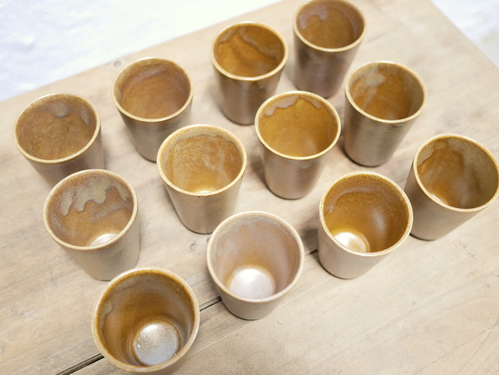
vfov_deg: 36.0
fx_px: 577
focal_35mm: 40
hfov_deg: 46.8
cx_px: 250
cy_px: 188
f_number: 1.7
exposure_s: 1/60
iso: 2500
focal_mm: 20
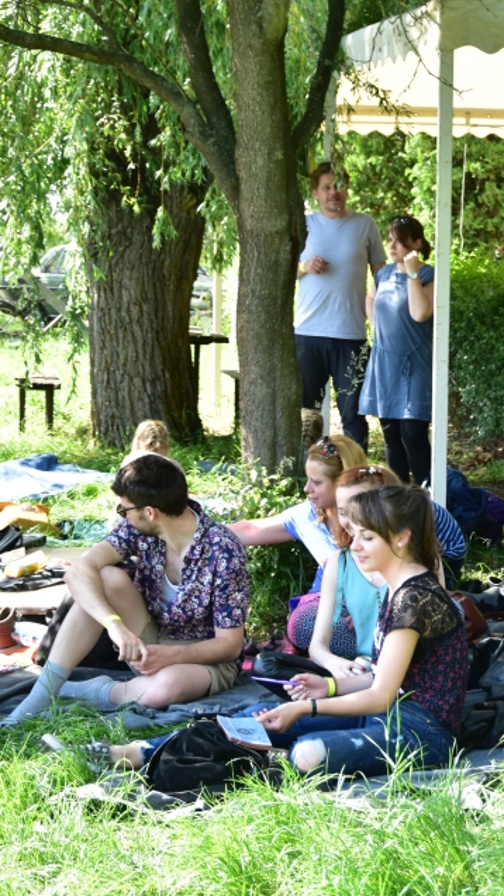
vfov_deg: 23.7
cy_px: 447
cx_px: 553
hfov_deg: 13.2
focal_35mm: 90
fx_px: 2140
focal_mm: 38
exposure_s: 1/200
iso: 320
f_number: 4.5
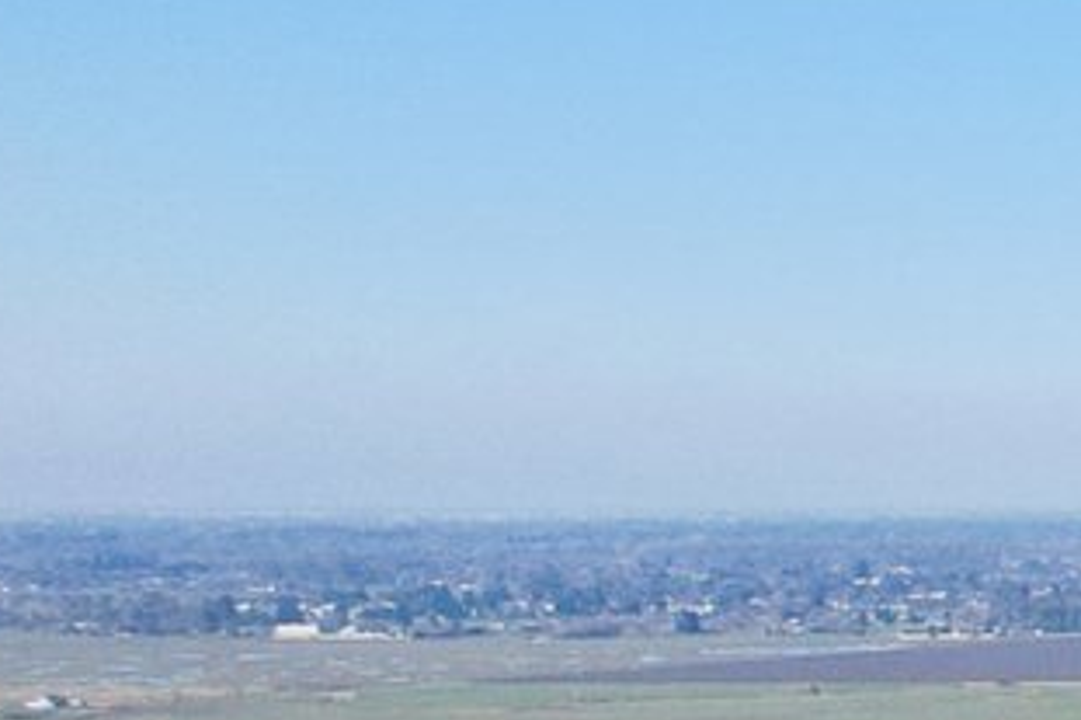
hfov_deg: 9.8
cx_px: 3452
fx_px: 4352
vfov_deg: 9.0
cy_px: 1323
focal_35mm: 145
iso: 100
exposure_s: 1/1250
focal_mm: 8.4
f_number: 2.8
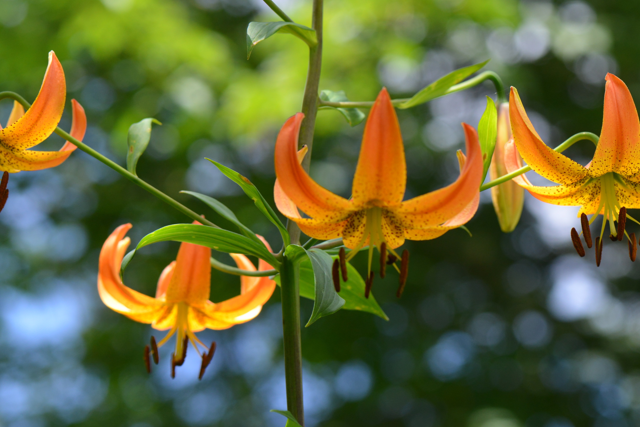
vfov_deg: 8.9
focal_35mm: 154
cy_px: 149
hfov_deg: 13.3
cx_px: 316
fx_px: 2739
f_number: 8
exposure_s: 1/800
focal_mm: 105
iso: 800
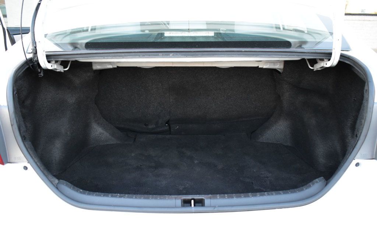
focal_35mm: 34
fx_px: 361
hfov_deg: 55.1
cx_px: 188
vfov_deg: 38.3
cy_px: 126
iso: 1600
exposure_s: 1/15
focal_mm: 23
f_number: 4.5
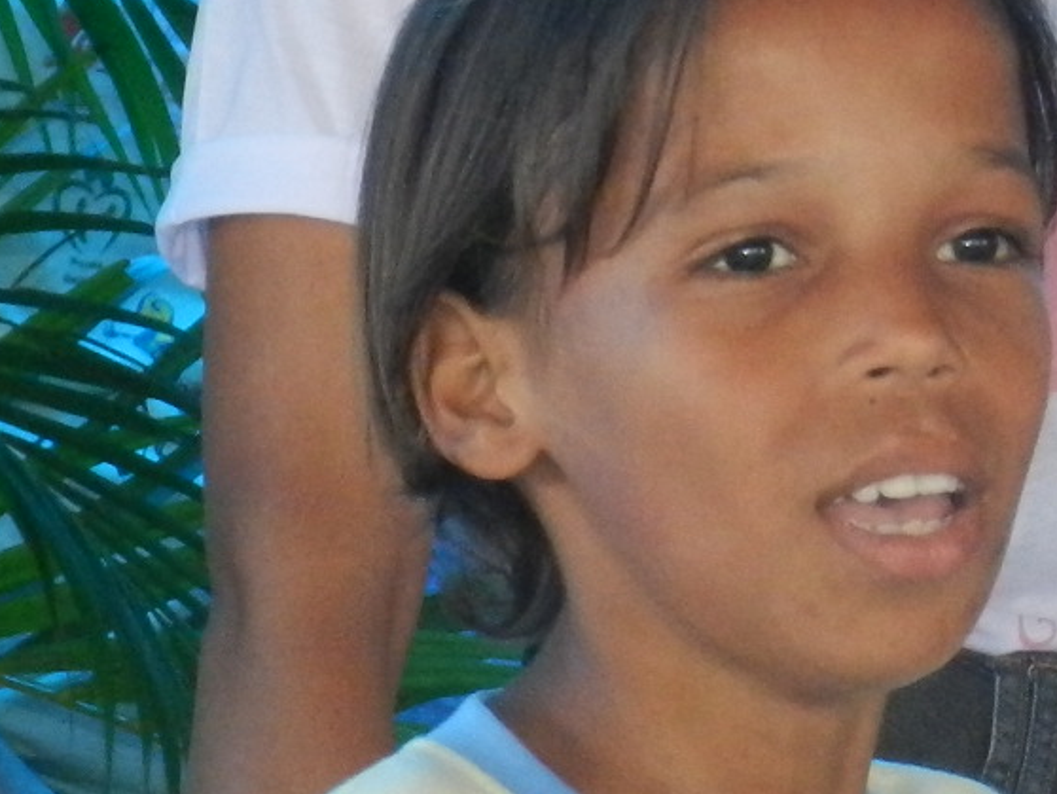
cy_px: 658
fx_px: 21414
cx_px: 1476
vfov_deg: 2.1
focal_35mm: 701
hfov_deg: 2.8
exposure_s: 1/100
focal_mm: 34
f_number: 5.5
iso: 800
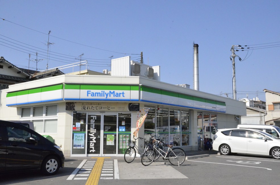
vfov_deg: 36.7
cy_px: 92
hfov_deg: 53.2
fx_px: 279
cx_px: 140
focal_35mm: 36
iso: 5000
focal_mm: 24
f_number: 22
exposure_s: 1/2000
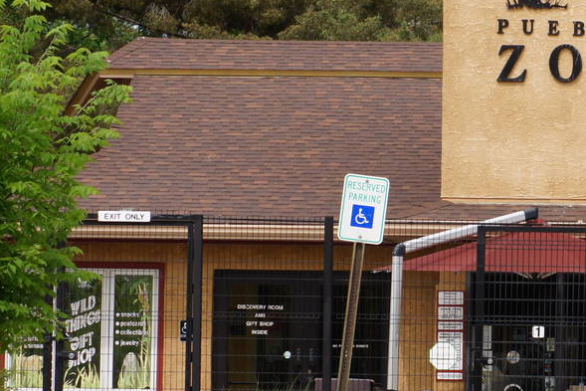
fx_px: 4971
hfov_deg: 6.7
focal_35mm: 305
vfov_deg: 4.5
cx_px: 630
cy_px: 159
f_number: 10
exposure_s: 1/200
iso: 200
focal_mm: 75
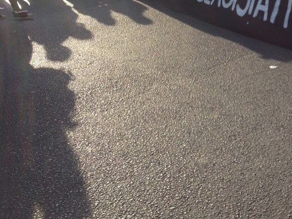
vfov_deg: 22.4
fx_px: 540
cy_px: 21
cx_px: 255
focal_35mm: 64
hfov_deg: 29.2
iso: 50
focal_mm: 4.12
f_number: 2.4
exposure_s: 1/695
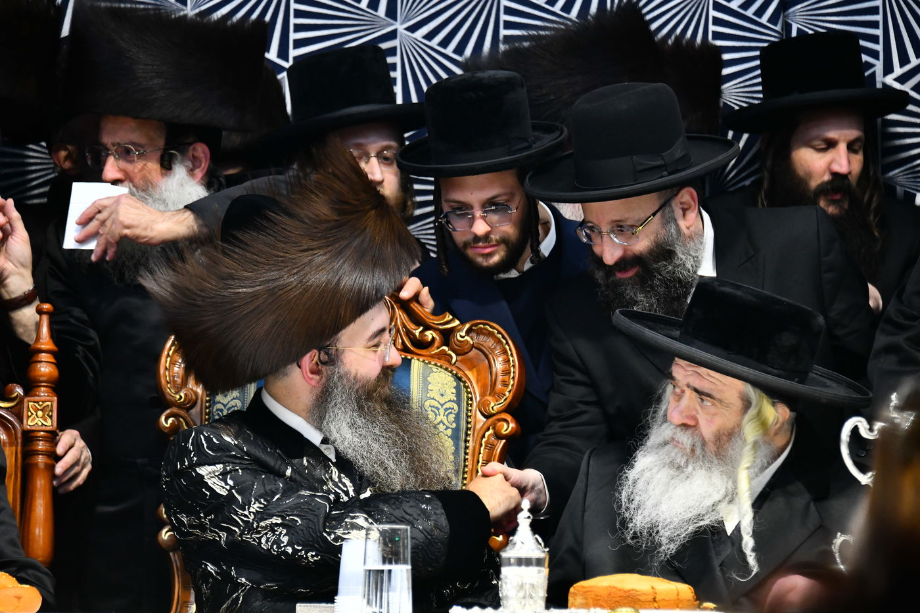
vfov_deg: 7.6
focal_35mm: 180
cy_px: 306
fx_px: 4599
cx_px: 460
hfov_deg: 11.4
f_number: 5.6
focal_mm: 180
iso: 2000
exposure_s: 1/125
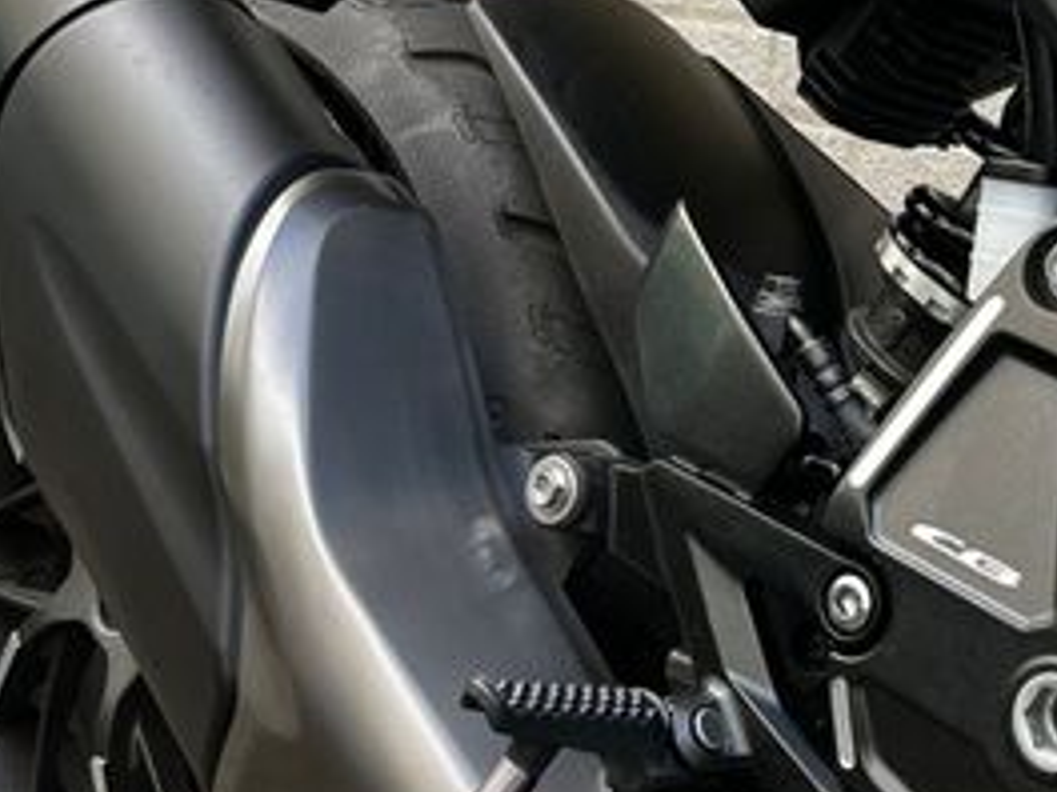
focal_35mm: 63
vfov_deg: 22.7
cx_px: 869
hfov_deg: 29.9
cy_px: 80
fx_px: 1924
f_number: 1.6
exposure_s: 1/121
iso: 32
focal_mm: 5.1
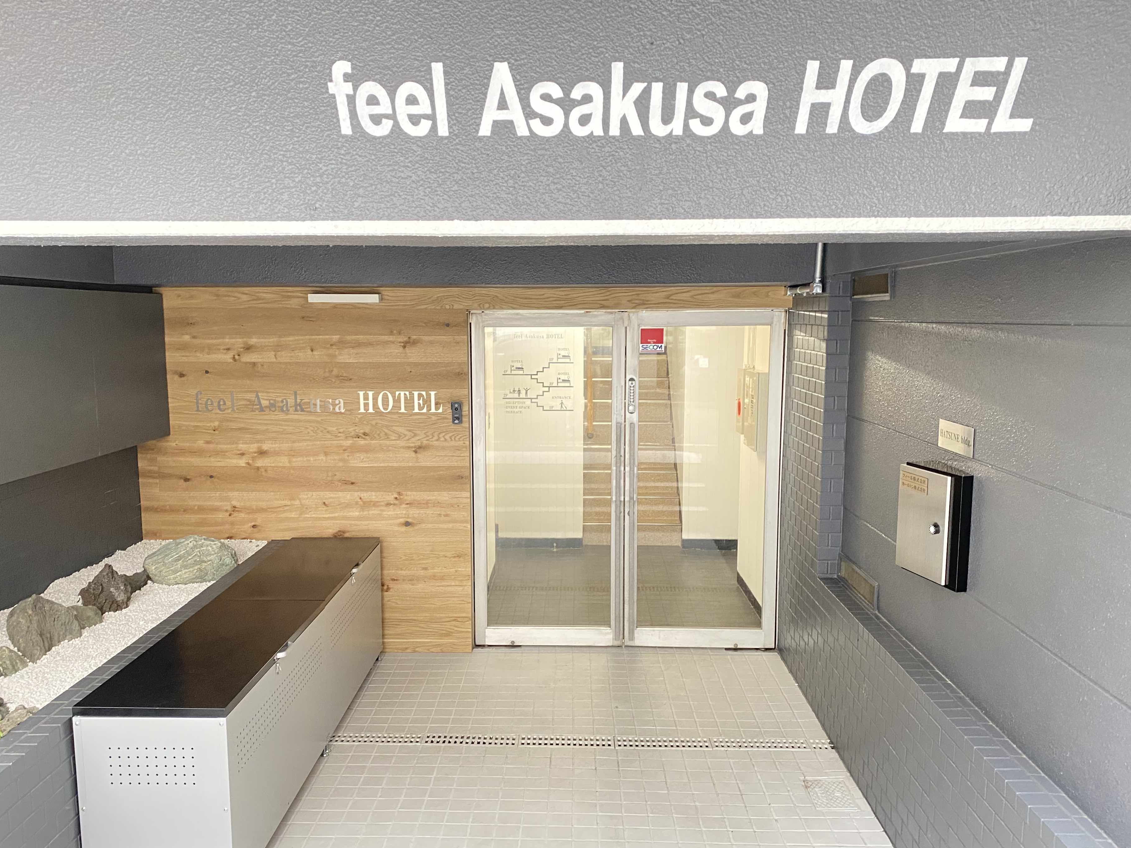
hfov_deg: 61.6
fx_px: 947
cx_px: 535
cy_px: 463
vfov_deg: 48.2
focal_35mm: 29
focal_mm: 4.25
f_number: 1.8
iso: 500
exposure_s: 1/56
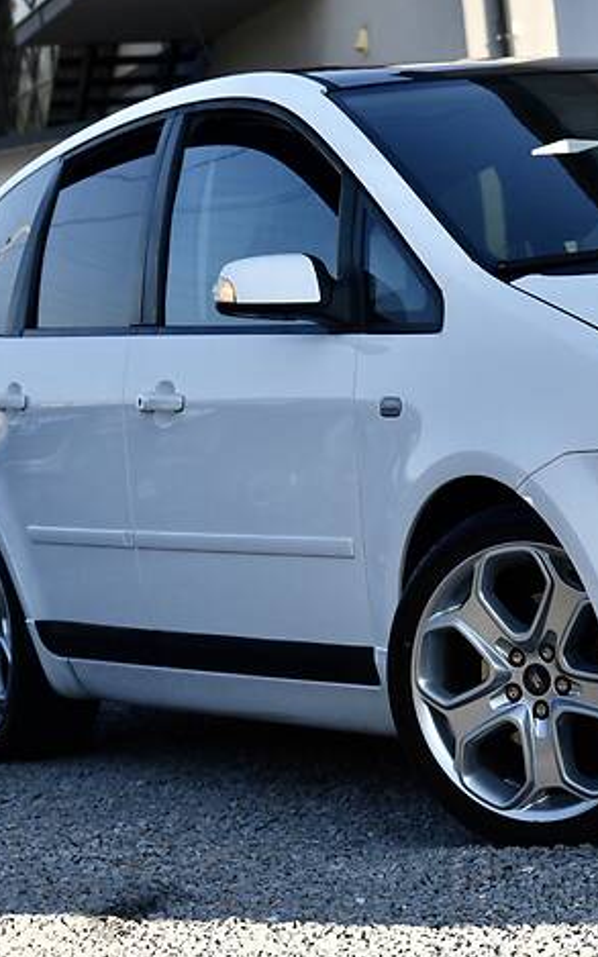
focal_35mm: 113
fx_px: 2947
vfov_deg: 18.4
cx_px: 694
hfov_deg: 11.4
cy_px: 425
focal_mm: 65
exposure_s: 1/500
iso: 200
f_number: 5.6
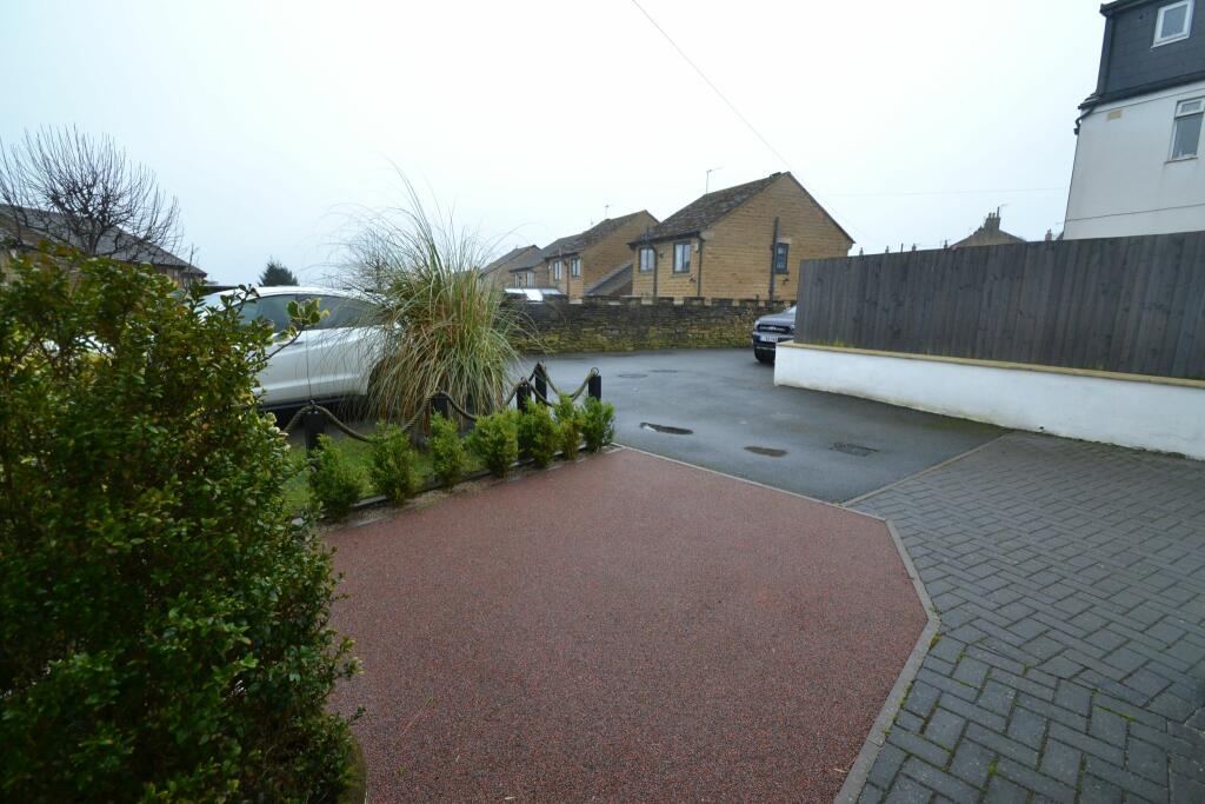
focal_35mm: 15
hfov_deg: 100.4
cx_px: 602
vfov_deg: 77.3
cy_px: 402
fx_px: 502
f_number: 5
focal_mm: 10
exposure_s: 1/100
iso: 400
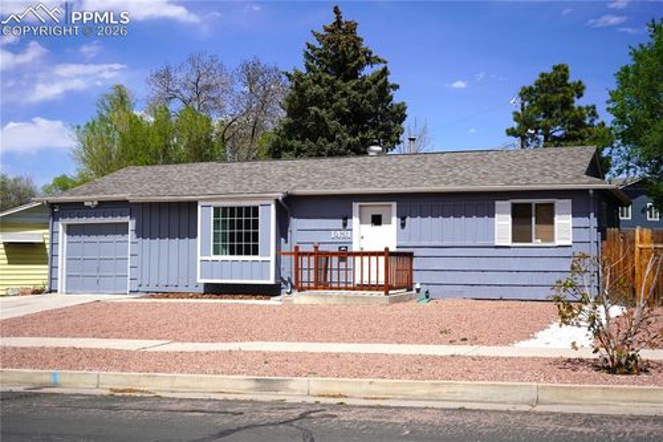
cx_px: 332
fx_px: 828
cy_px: 221
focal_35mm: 45
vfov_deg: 29.8
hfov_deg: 43.6
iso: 100
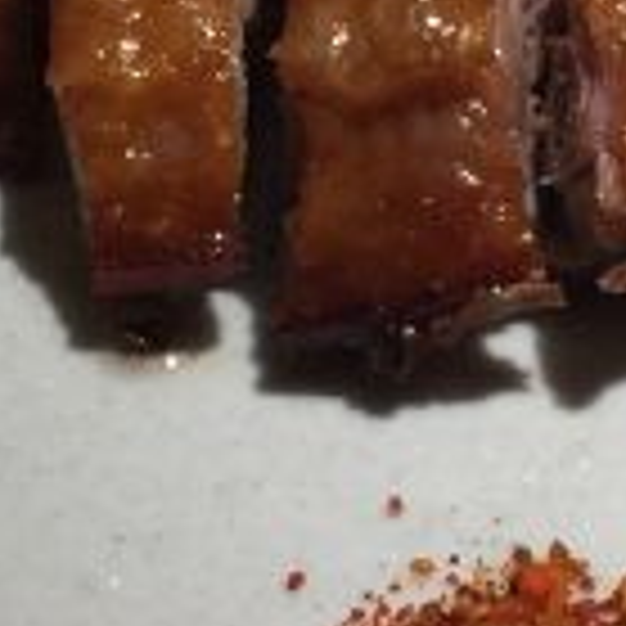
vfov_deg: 13.5
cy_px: 115
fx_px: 2639
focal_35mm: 129
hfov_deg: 13.4
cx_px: 549
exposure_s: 1/30
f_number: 2.2
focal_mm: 4.15
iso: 50
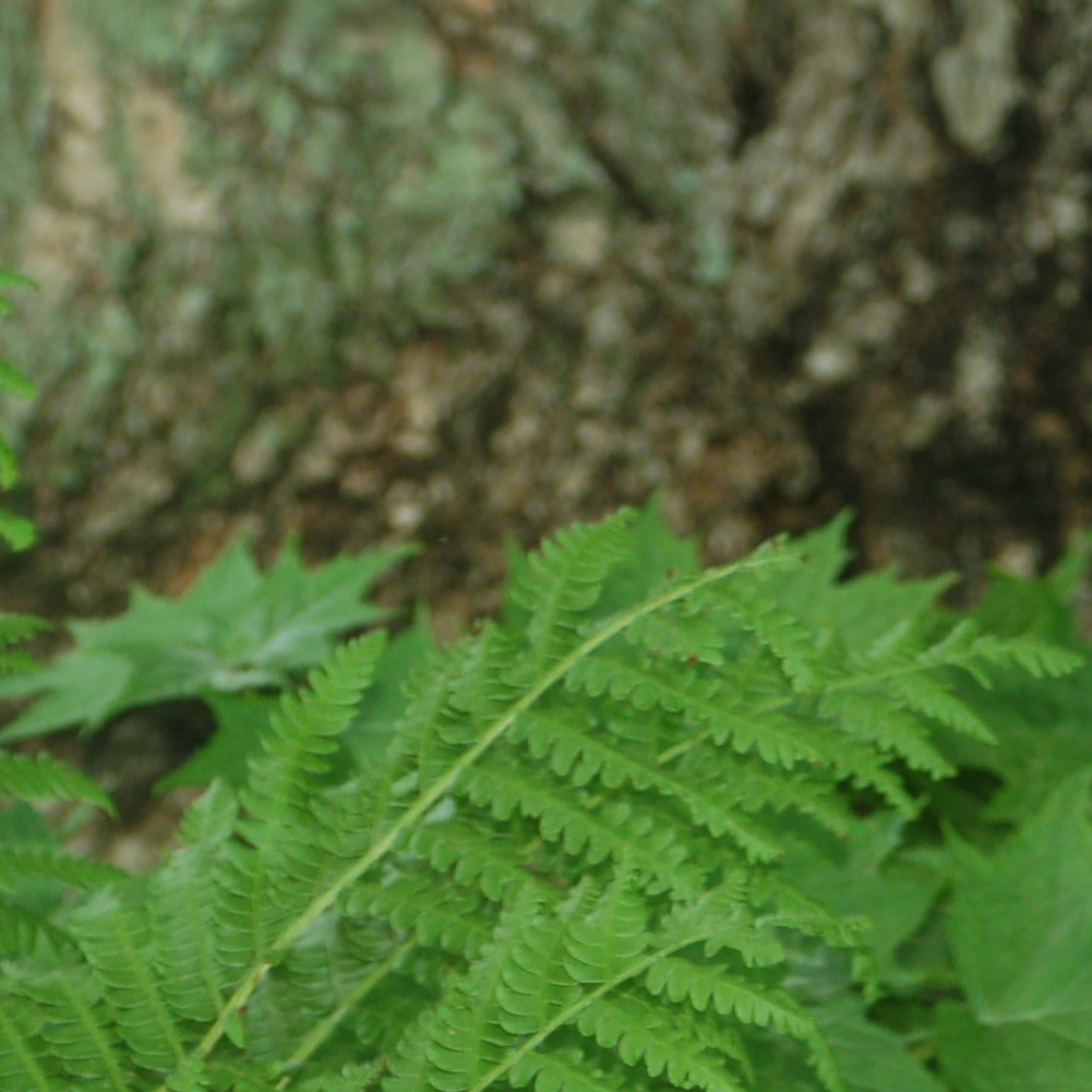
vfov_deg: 6.5
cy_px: 1007
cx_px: -251
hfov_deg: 6.5
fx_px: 9565
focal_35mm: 268
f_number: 4.5
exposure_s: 1/60
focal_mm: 70
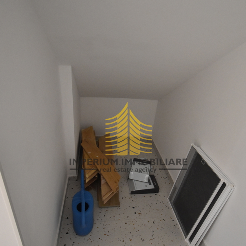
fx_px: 177
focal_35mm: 22
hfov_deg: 69.6
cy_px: 138
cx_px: 129
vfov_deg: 69.4
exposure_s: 1/30
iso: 2000
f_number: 4.5
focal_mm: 10
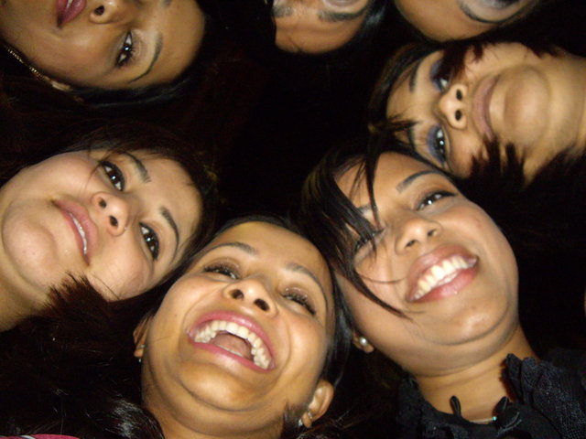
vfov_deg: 37.7
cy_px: 220
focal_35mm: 38
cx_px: 293
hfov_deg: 49.0
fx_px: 643
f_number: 2.7
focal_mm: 6.2
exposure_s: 1/40
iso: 400
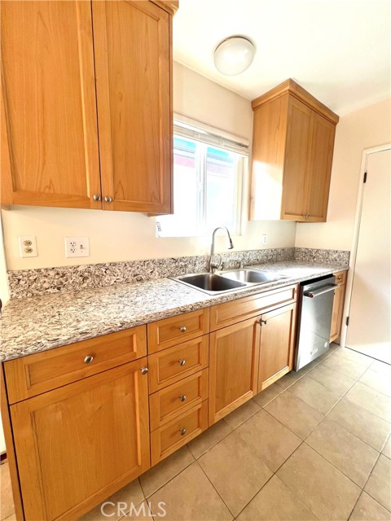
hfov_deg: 89.9
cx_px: 196
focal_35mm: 13
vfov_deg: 106.2
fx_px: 196
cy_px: 260
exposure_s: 1/168
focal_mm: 1.57
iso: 32
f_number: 1.8
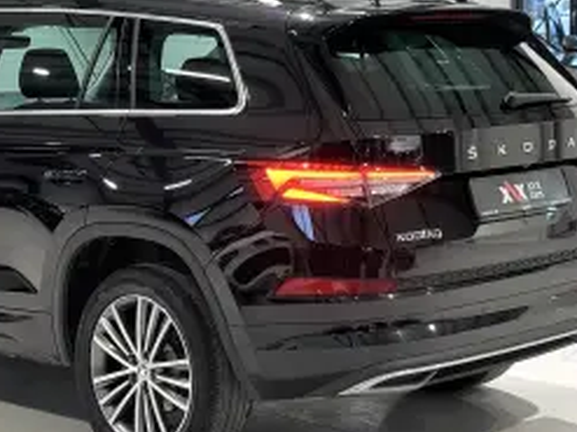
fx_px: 1166
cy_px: 220
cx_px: 350
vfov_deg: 21.0
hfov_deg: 27.7
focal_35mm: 70
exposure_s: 1/50
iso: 125
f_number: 1.78
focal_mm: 6.76
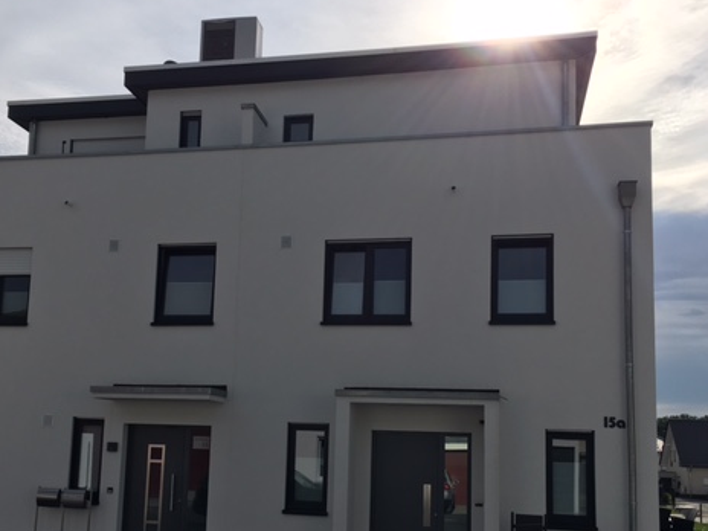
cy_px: 343
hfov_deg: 46.7
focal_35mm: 40
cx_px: 305
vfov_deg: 35.7
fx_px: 818
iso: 25
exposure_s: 1/3344
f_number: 2.2
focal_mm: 4.15
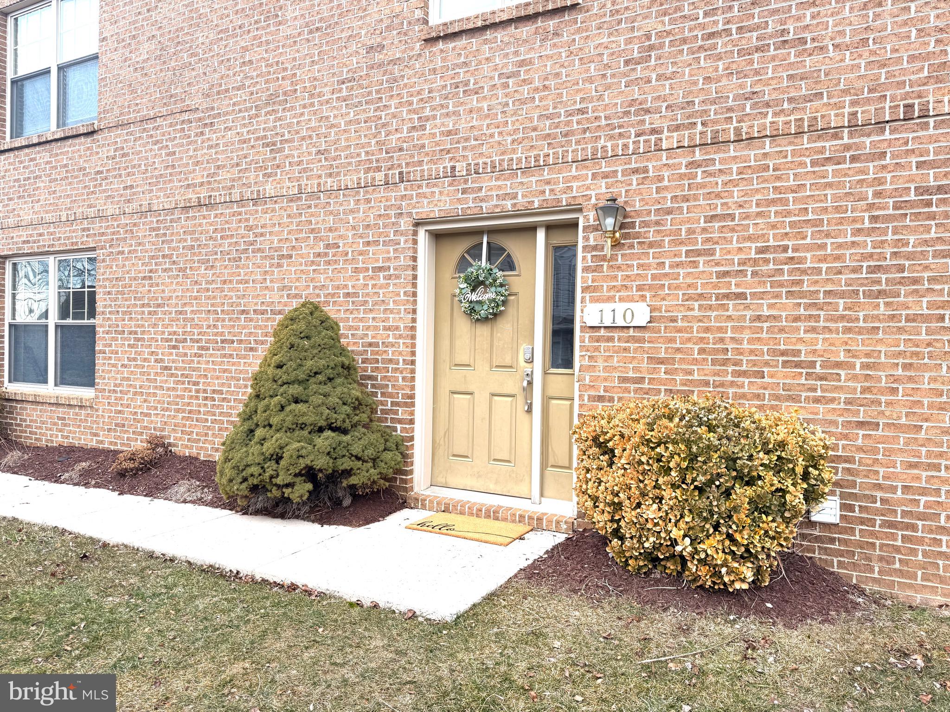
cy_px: 356
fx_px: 659
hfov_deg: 71.6
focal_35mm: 24
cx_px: 475
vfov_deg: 56.8
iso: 64
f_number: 1.78
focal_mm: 6.76
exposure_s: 1/191
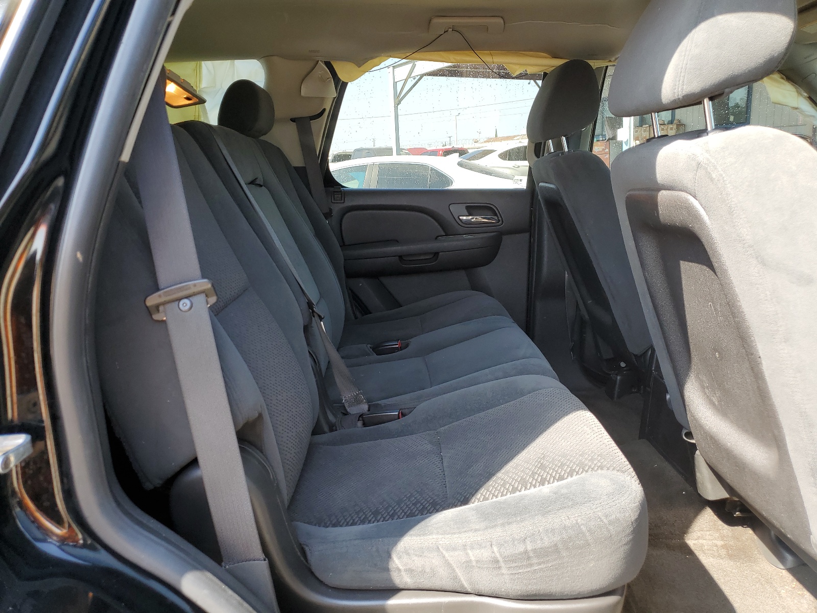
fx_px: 614
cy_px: 306
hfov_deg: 67.3
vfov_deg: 53.1
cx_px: 408
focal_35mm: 26
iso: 50
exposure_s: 1/204
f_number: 1.5
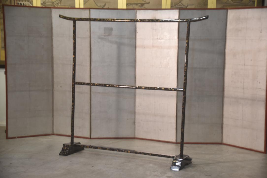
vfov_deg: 17.5
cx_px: 134
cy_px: 89
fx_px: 579
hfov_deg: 26.0
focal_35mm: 78
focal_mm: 52
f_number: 4.8
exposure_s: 1/60
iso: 720
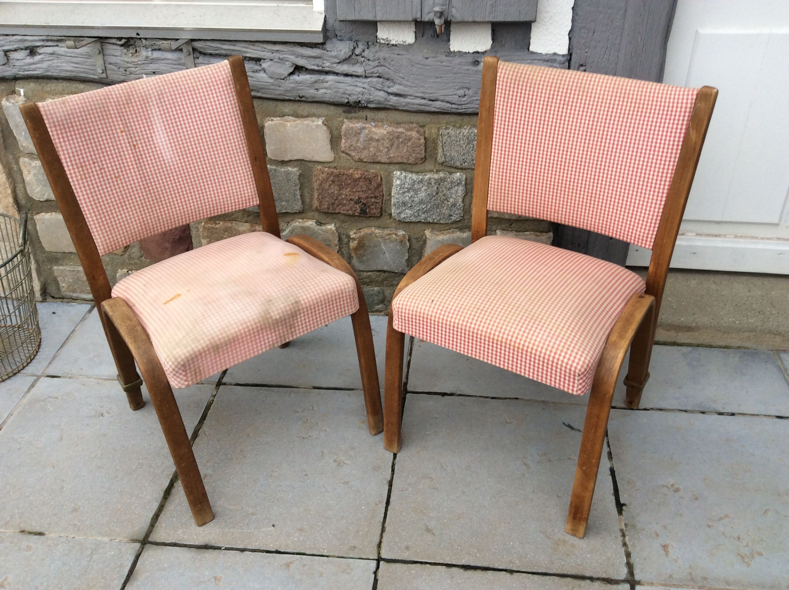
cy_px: 295
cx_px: 394
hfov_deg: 56.9
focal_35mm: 32
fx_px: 728
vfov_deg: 44.1
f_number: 2.4
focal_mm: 3.3
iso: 40
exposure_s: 1/50
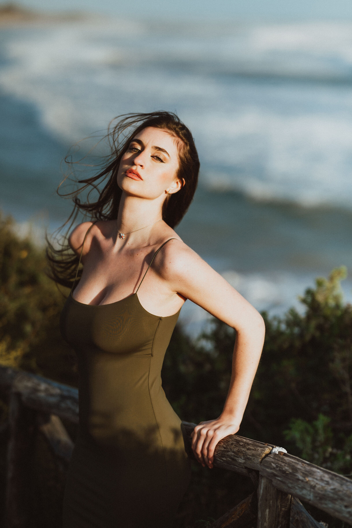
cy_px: 264
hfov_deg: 16.1
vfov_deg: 23.9
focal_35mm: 85
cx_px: 176
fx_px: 1248
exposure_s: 1/8000
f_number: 1.8
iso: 100
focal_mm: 85
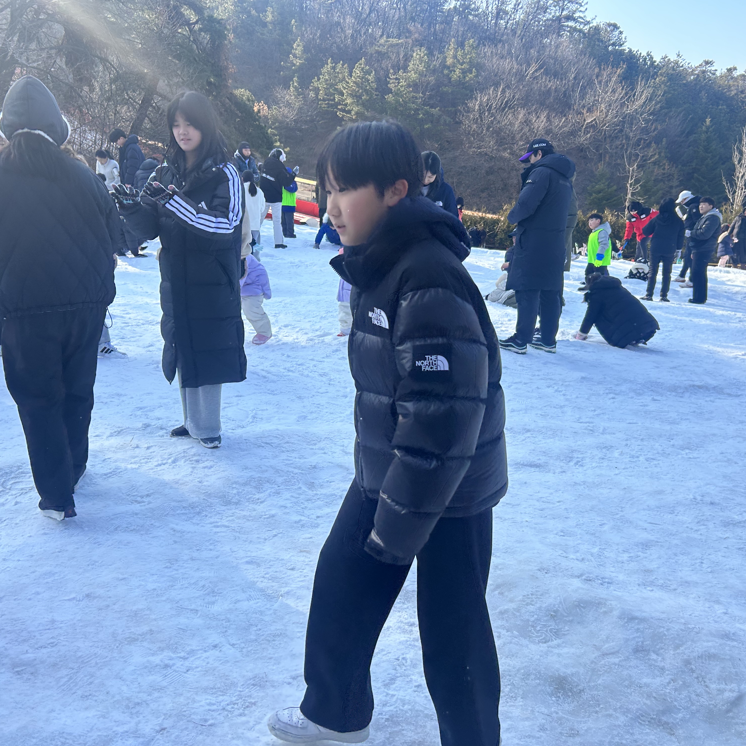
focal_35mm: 31
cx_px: 381
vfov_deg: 52.5
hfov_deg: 52.5
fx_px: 756
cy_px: 375
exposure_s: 1/1779
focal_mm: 5.7
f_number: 1.5
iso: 50
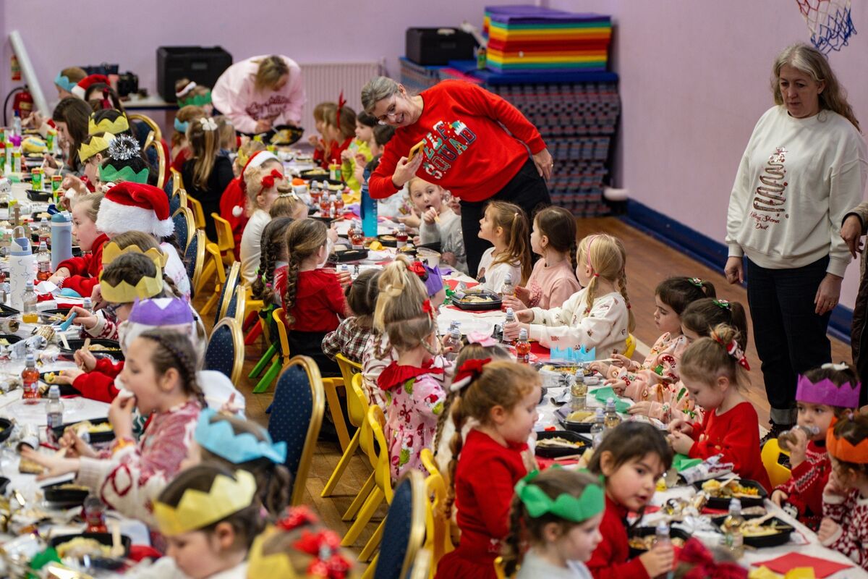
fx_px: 2652
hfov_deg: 18.6
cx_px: 434
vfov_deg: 12.5
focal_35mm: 110
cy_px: 290
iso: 1600
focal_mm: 110
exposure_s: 1/125
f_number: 3.2
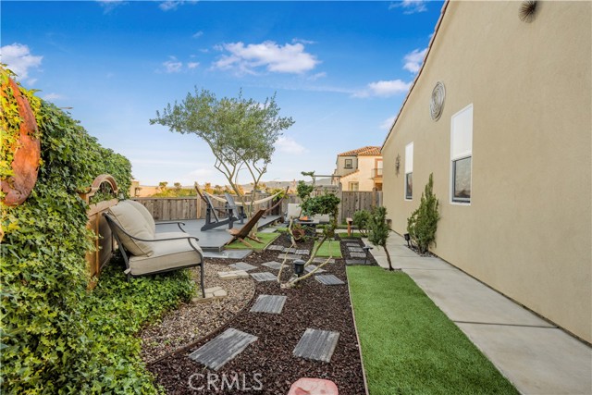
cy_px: 198
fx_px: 280
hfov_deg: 93.3
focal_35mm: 17
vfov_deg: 70.5
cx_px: 296
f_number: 8
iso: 200
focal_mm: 17
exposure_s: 1/40
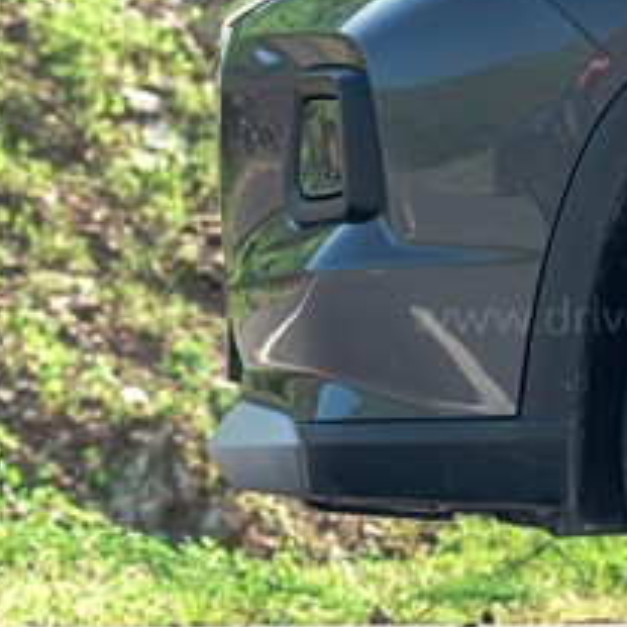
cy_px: 320
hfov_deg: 6.3
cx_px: 645
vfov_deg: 6.3
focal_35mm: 276
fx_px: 5656
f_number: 7.1
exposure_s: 1/160
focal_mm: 112
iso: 400
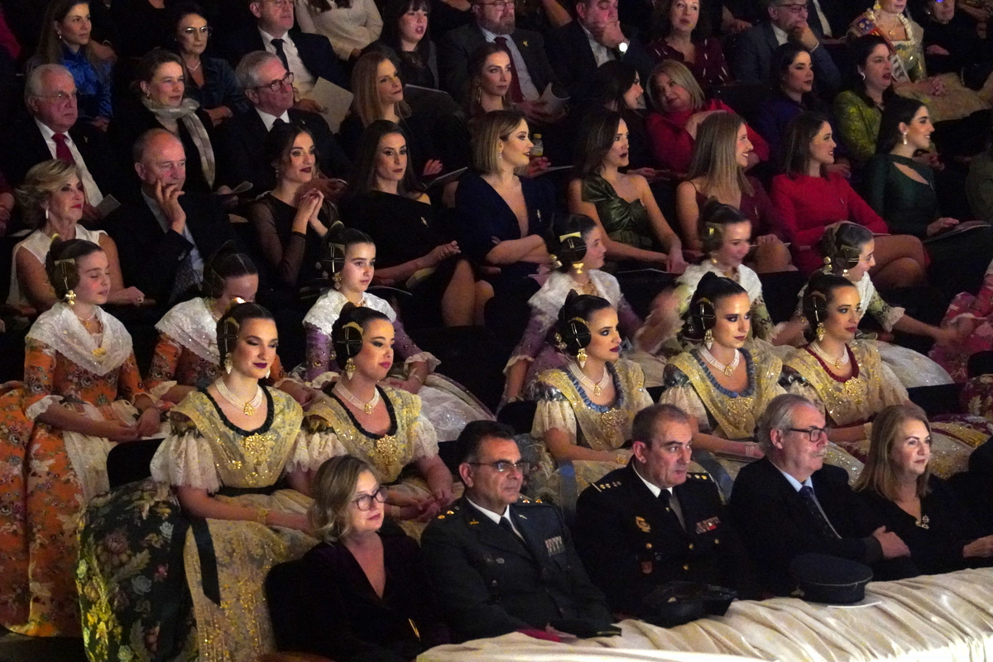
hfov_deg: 18.2
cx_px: 496
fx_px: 3103
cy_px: 331
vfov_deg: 12.2
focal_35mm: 112
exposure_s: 1/20
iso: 12800
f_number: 5.6
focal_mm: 75
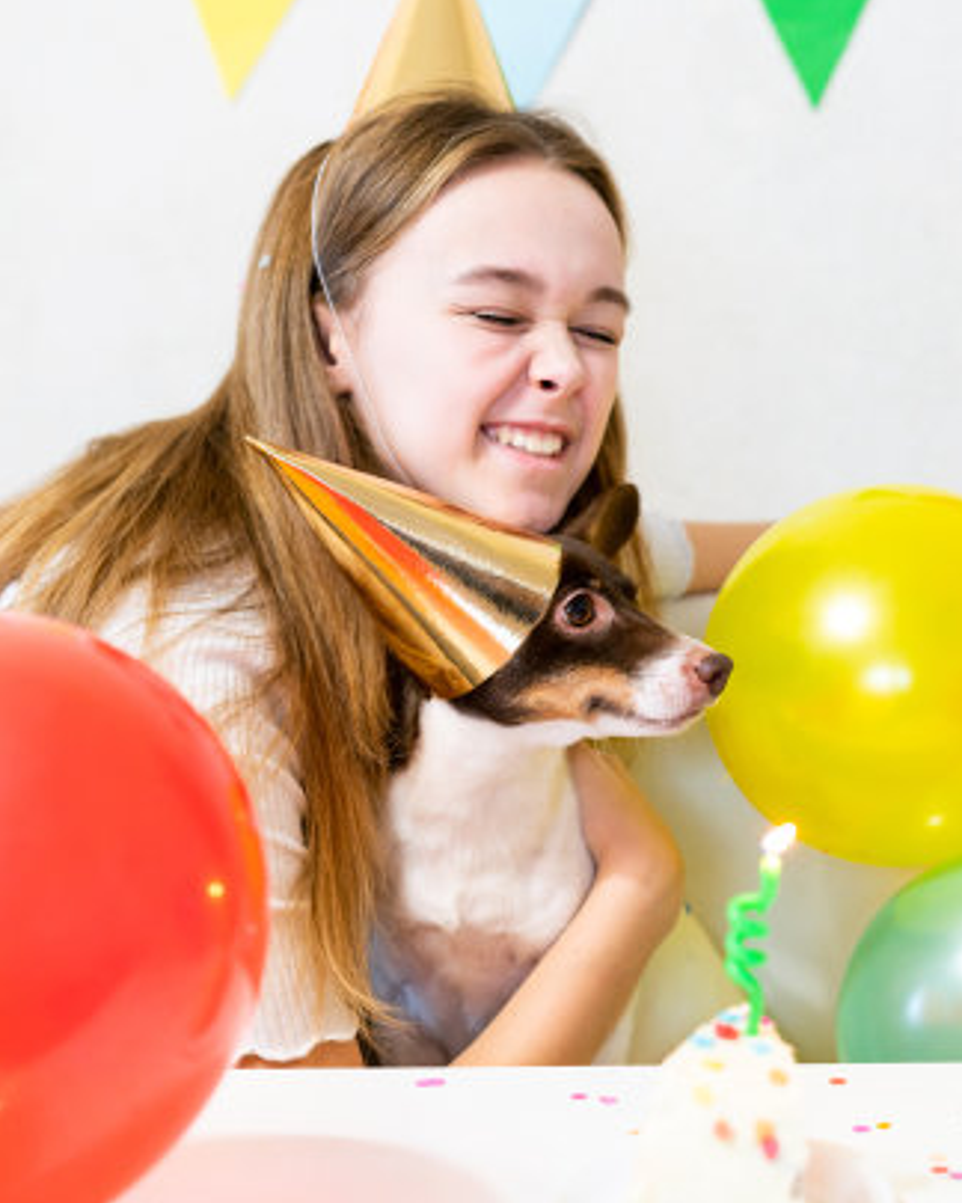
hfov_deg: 19.6
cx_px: 549
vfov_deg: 24.4
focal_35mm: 78
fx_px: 2776
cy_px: 600
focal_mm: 55
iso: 500
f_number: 2.8
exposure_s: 1/60
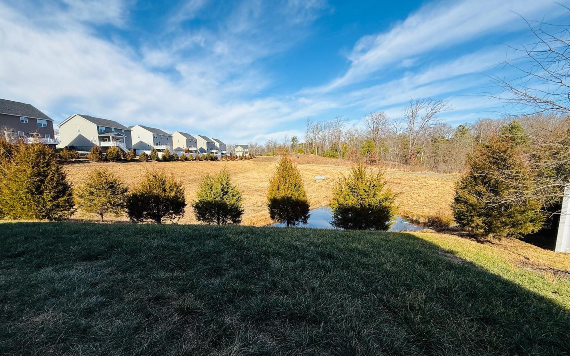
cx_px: 285
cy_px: 192
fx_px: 233
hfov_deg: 101.5
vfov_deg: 74.6
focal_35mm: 15
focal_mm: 2.22
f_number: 2.2
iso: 50
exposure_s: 1/1745
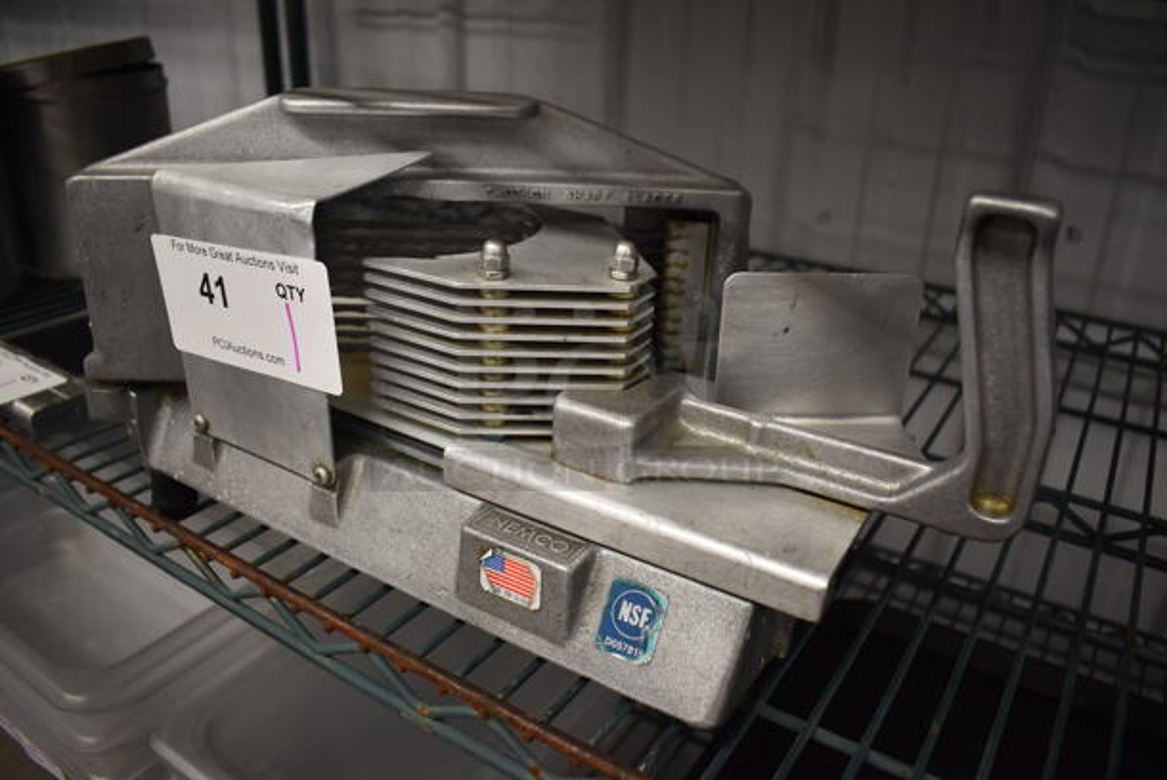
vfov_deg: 48.0
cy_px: 390
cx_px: 584
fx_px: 876
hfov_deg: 67.3
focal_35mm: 27
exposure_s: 1/125
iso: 800
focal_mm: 18
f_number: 3.5
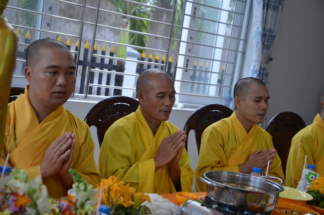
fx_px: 512
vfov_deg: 23.7
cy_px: 108
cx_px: 162
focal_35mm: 57
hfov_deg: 35.1
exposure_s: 1/60
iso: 640
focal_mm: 38
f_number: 4.5
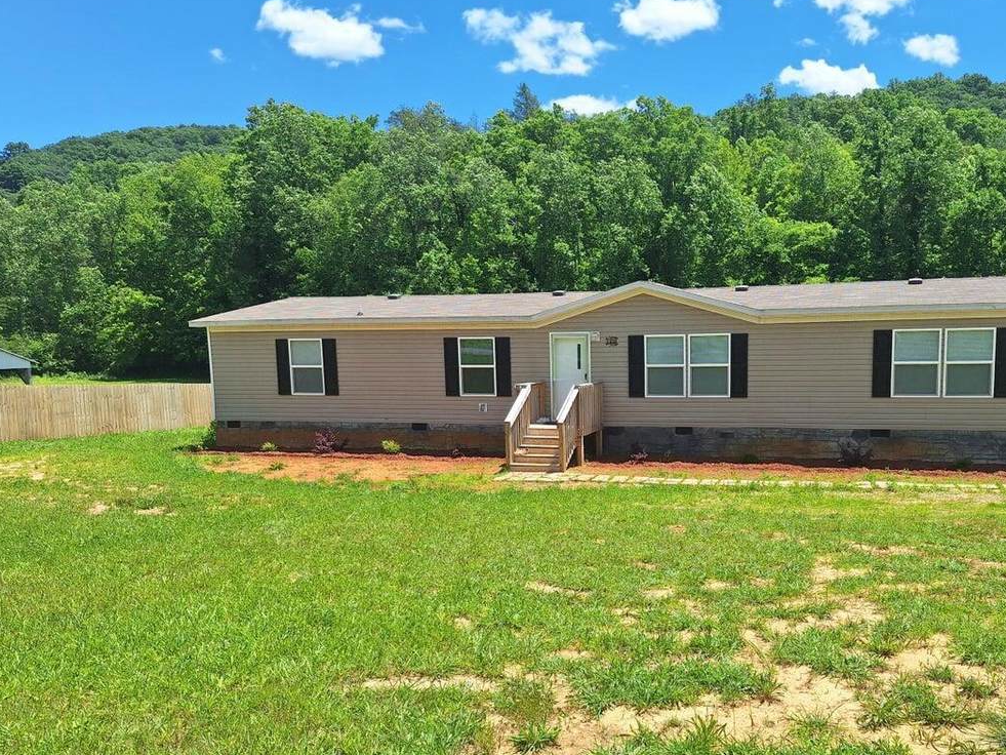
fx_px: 872
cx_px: 618
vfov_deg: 46.6
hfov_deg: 59.3
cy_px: 444
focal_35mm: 30
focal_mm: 5.54
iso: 40
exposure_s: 1/2710
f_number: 1.8
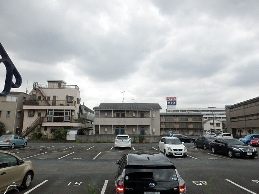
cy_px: 97
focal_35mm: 24
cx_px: 130
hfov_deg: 71.6
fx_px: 180
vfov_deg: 56.8
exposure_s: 1/2000
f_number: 7.9
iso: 1600
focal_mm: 4.2
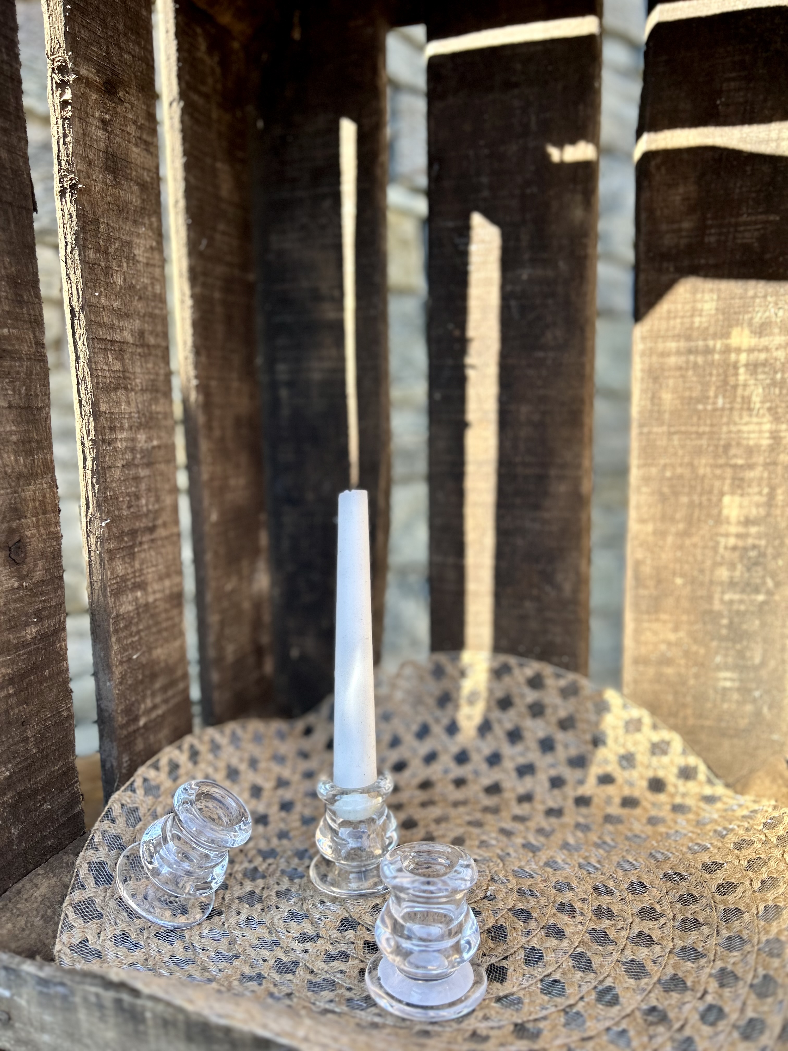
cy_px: 526
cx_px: 394
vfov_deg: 67.3
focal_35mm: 26
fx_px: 789
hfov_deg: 53.1
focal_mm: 5.7
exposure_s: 1/399
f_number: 1.5
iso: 50
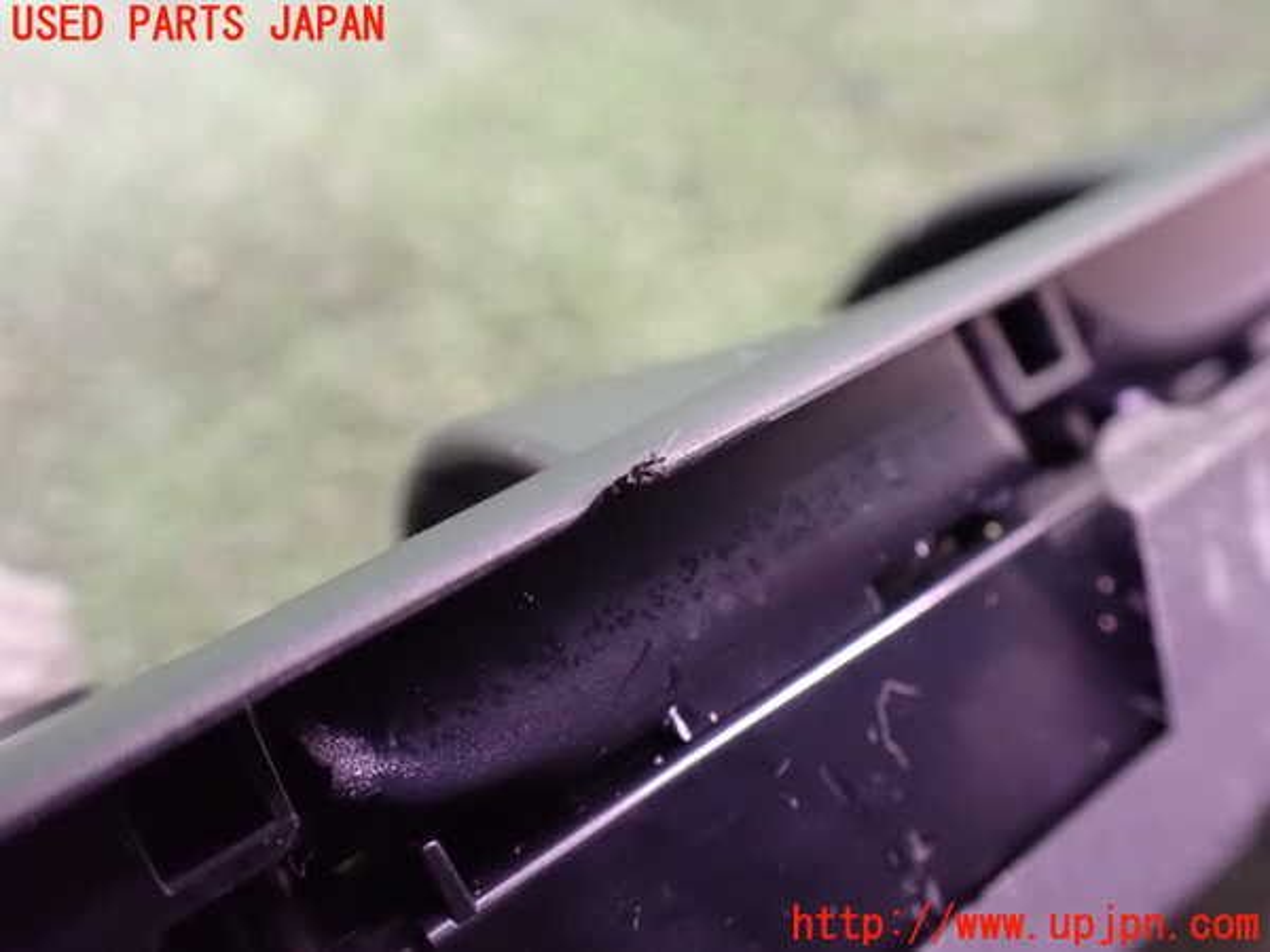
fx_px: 1101
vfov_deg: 46.8
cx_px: 635
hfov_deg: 60.0
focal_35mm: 30
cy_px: 476
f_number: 2.3
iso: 1600
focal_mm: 5.4
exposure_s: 1/30
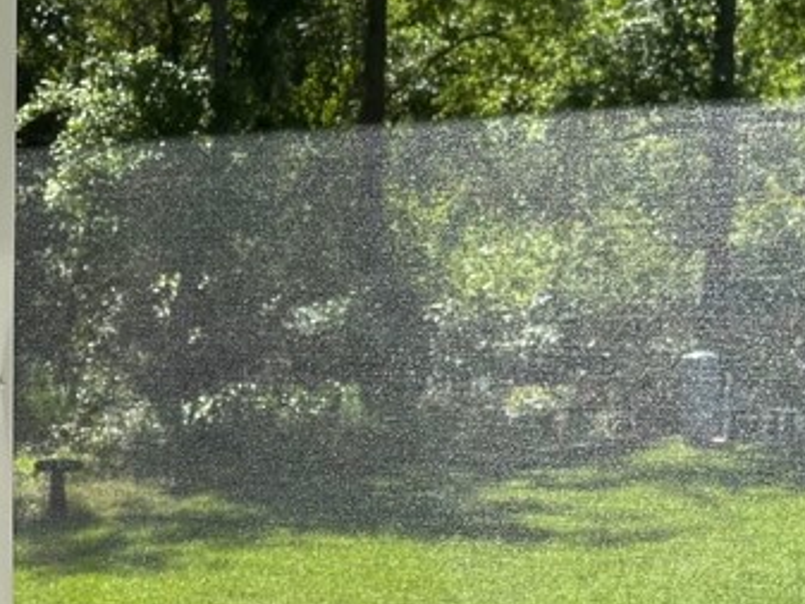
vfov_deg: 12.8
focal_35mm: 114
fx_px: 2652
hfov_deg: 16.2
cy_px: 592
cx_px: -287
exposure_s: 1/1395
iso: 80
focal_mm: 6.76
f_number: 1.78
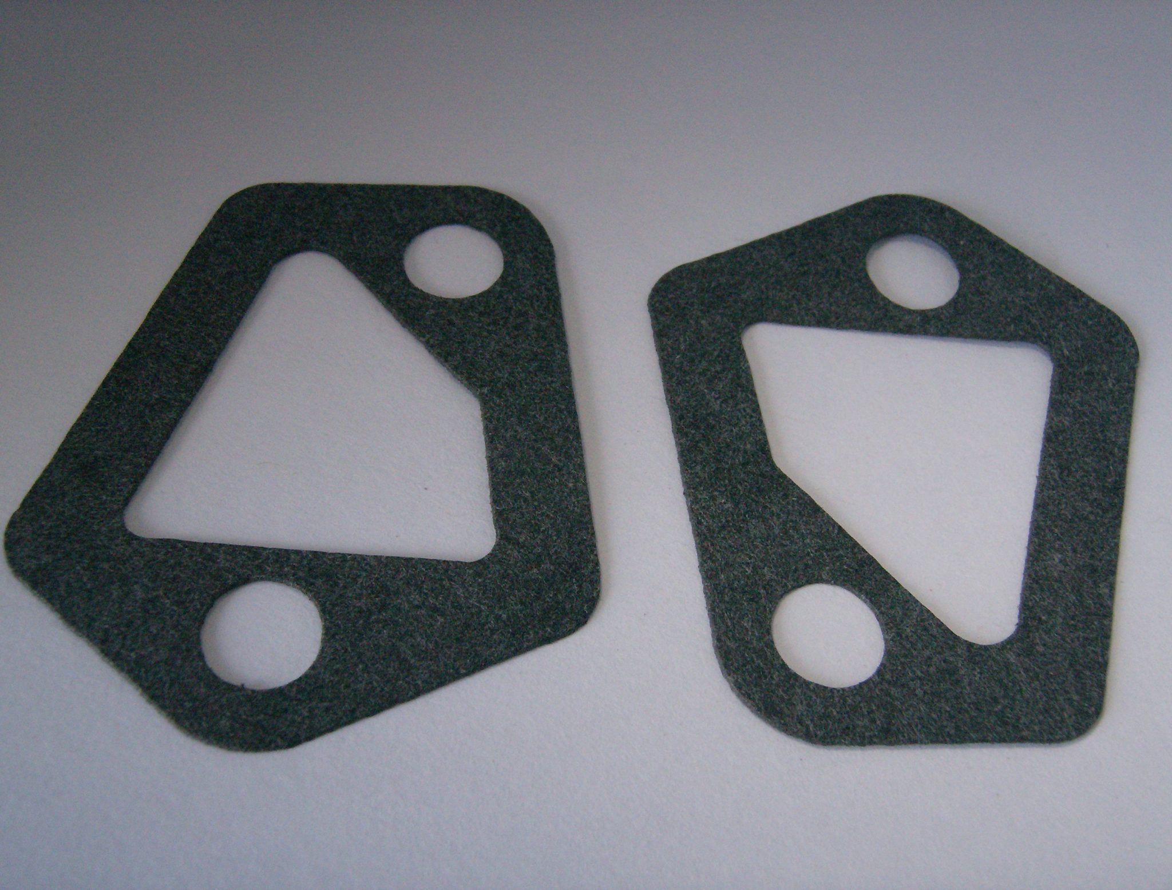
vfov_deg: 40.0
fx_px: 1225
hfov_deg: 51.1
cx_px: 586
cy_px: 445
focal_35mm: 36
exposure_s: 1/47.6
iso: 200
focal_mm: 6
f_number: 2.8
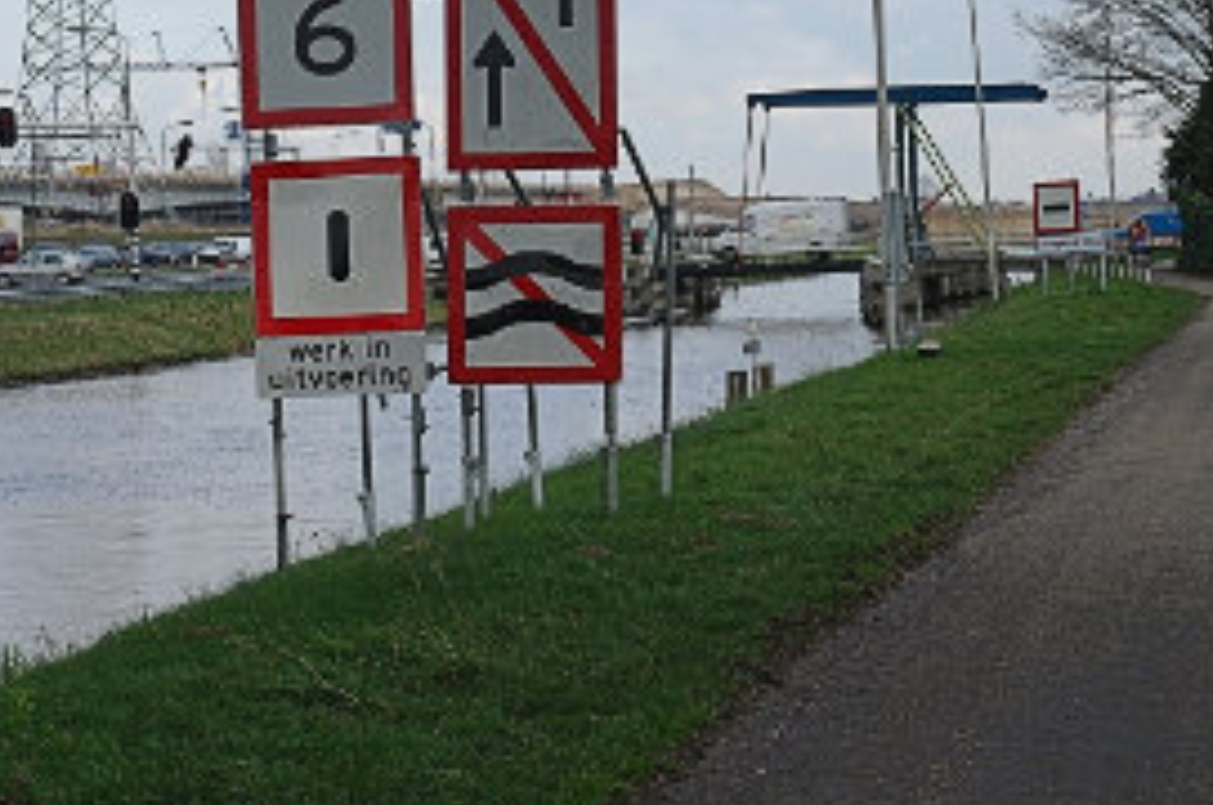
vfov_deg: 14.8
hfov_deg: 22.1
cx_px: 799
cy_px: 206
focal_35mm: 92
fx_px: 3096
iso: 100
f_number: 11
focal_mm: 37
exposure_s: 1/40
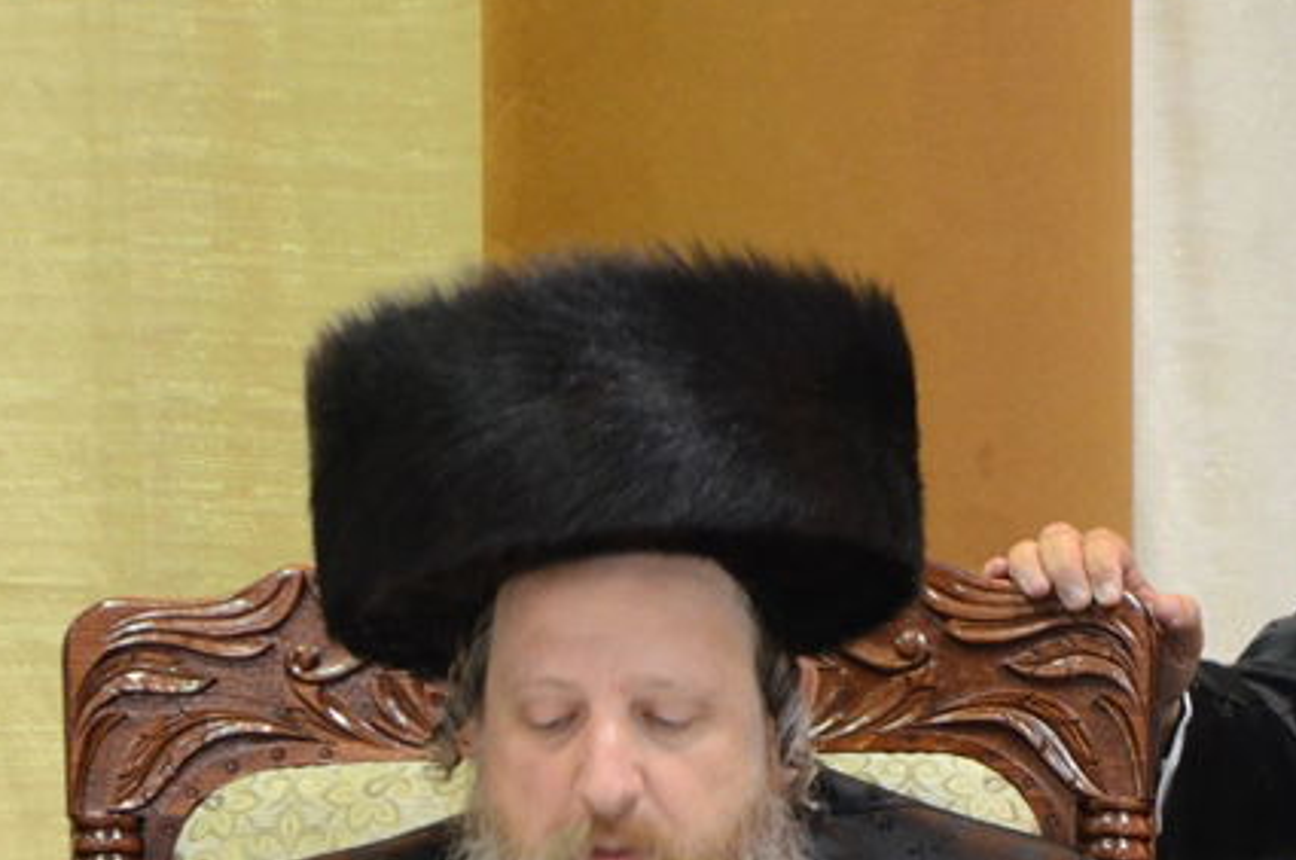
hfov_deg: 5.4
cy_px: 799
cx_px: 1083
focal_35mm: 379
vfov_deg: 3.6
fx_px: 13631
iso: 1600
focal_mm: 105
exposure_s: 1/20
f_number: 5.6
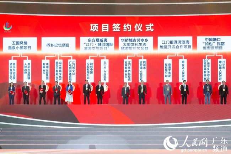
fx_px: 337
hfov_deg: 37.9
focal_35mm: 52
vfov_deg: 25.7
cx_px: 116
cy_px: 77
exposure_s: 1/30
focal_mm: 35
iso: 800
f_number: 8
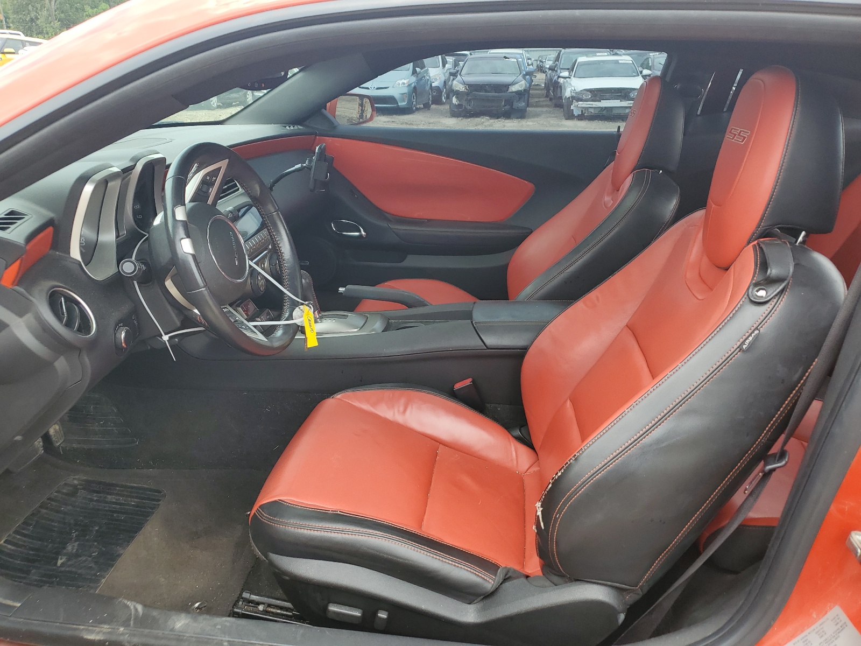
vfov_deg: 53.1
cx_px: 430
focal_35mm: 26
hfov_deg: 67.3
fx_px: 647
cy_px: 323
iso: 50
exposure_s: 1/400
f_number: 1.5
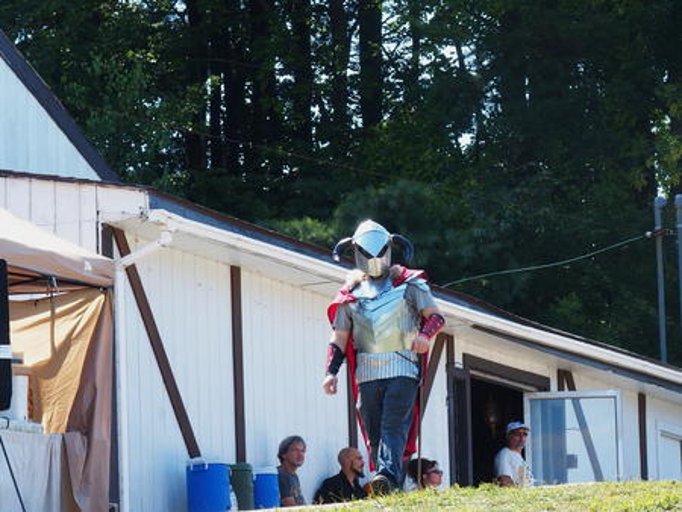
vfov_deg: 8.2
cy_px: 256
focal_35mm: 182
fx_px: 3588
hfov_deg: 10.9
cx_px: 341
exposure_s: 1/320
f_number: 5.6
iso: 200
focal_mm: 38.6
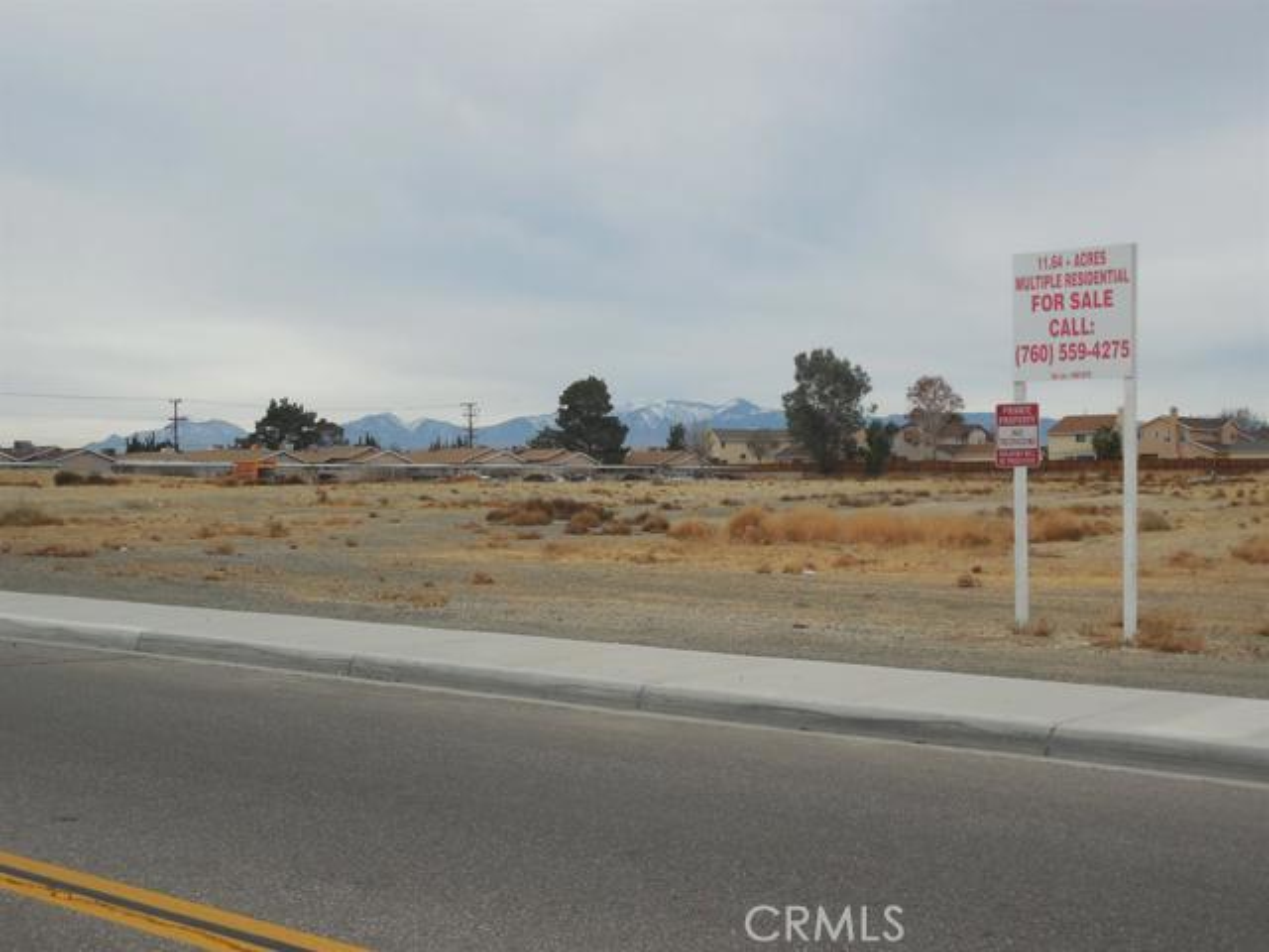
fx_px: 1760
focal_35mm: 48
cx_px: 634
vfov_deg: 30.3
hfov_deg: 39.7
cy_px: 476
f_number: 4
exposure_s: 1/500
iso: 125
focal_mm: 8.7
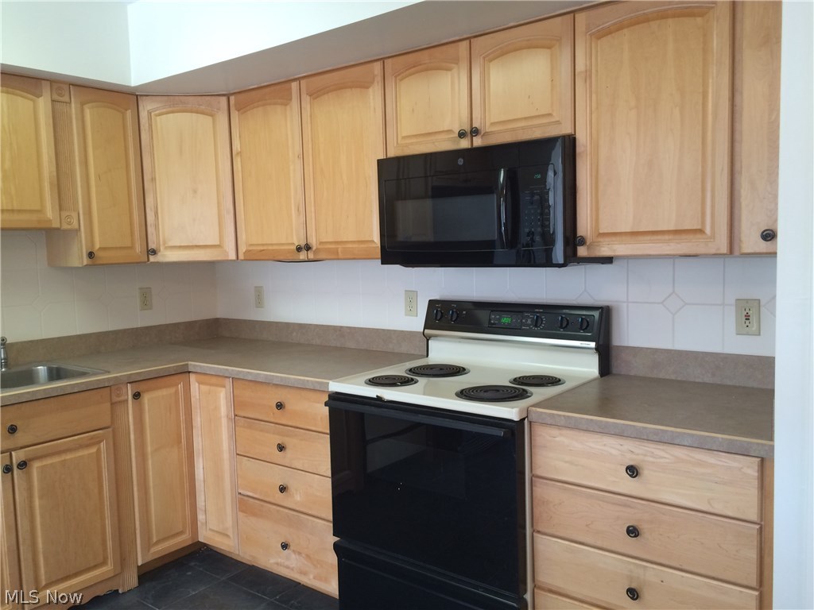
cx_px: 407
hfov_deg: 61.7
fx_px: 682
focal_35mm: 29
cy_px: 305
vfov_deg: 48.2
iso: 80
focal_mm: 4.15
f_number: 2.2
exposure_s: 1/30
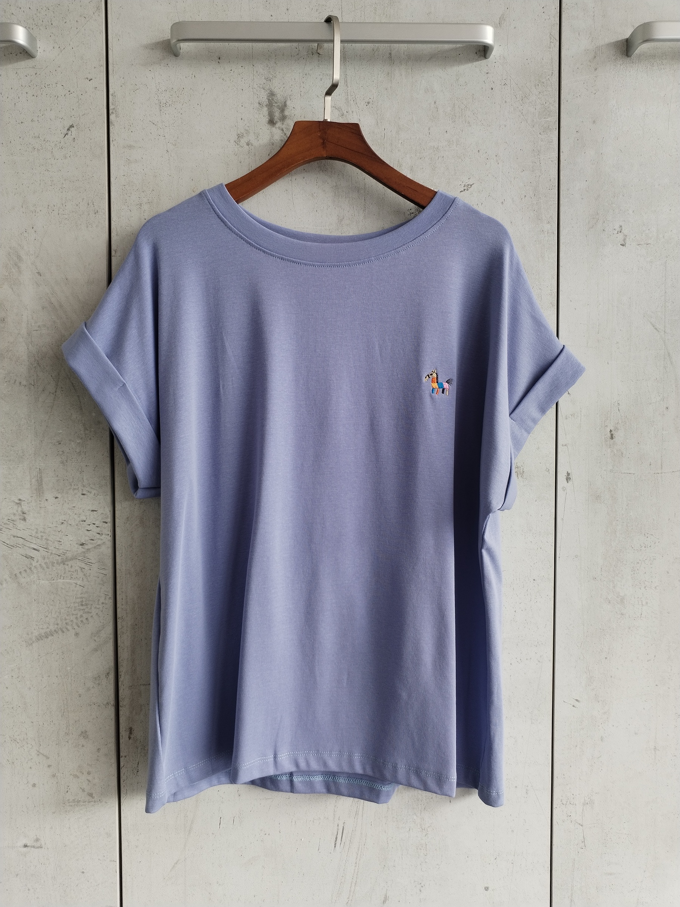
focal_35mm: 29
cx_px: 340
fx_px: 760
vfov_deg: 61.7
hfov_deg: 48.2
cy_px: 454
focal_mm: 4.75
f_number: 1.8
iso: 149
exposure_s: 1/120
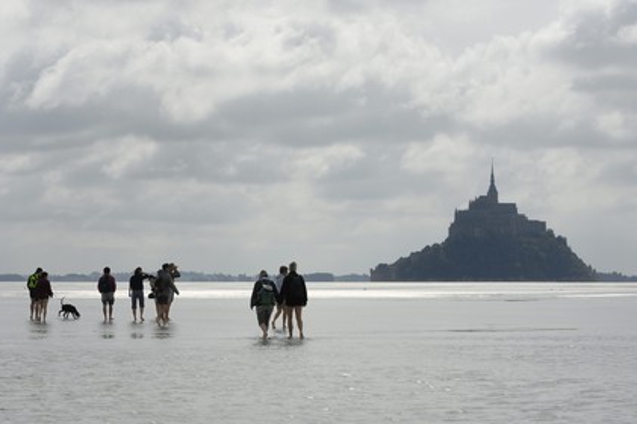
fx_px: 1856
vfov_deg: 13.0
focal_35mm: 105
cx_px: 318
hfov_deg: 19.5
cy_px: 212
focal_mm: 70
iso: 100
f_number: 10
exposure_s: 1/320
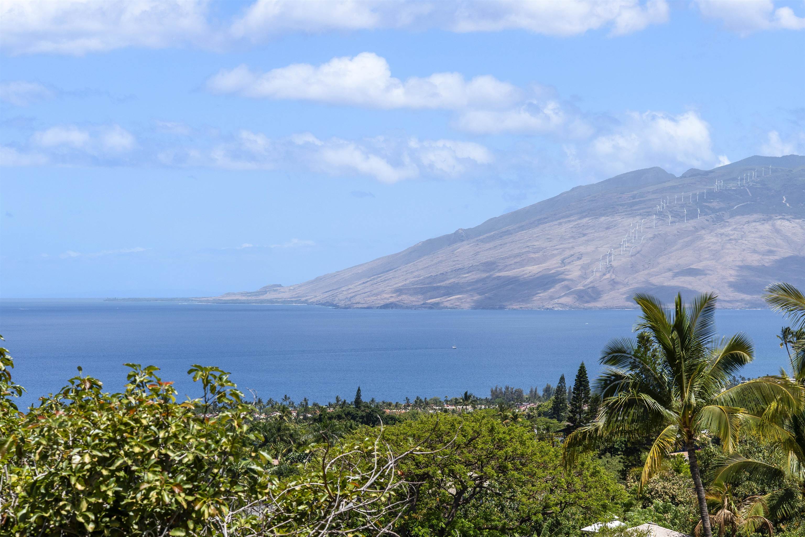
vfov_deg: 12.2
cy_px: 268
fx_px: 2504
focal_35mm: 112
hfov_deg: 18.3
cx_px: 402
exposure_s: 1/500
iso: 100
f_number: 8
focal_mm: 75
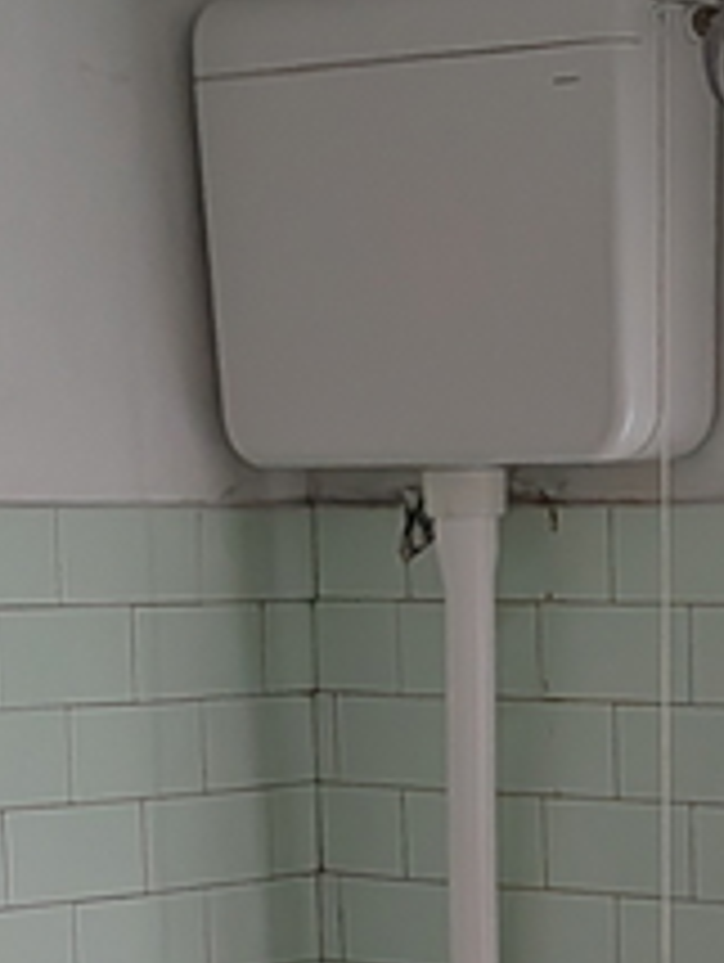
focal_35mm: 121
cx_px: 582
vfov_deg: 14.6
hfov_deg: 12.2
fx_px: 3368
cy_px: 1624
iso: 28
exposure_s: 1/100
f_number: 1.68
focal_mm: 6.9
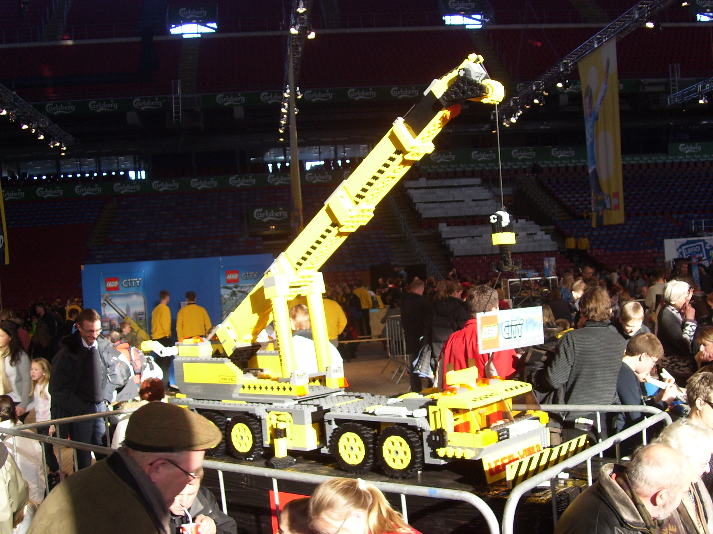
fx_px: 927
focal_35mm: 45
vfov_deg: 32.2
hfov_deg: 42.1
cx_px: 356
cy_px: 267
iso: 80
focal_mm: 7.6
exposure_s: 1/60
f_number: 3
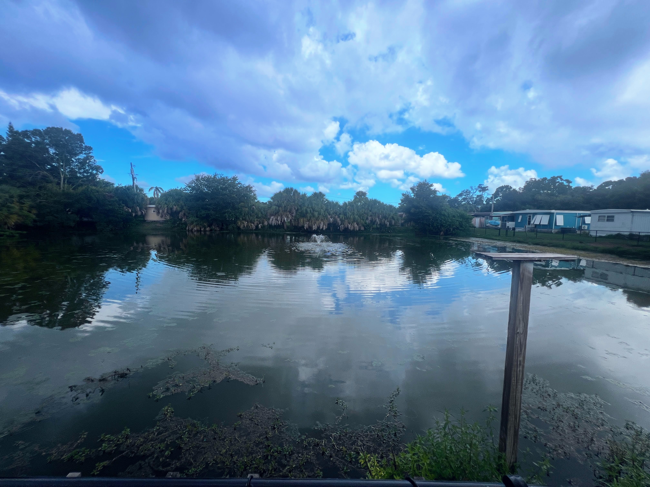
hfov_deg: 106.2
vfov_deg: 89.9
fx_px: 244
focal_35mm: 13
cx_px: 325
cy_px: 244
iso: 32
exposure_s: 1/847
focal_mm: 1.57
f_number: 1.8
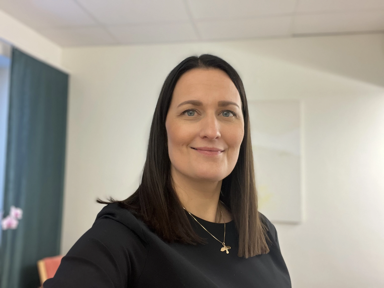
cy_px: 144
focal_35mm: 30
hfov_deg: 60.0
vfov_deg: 46.8
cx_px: 192
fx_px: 333
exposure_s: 1/50
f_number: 2.2
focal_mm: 2.71
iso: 160
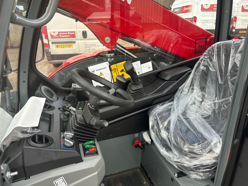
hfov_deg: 67.3
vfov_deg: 53.1
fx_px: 186
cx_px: 124
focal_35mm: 26
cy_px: 93
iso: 50
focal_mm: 5.7
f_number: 1.5
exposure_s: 1/427
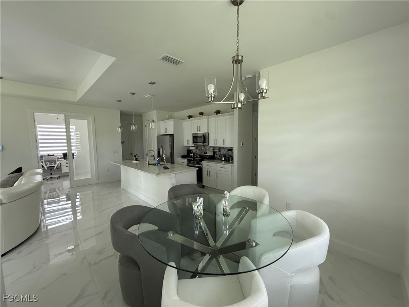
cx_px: 204
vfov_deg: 85.7
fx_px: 165
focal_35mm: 14
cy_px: 154
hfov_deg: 102.1
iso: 160
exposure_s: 1/99
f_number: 2.2
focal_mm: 2.22
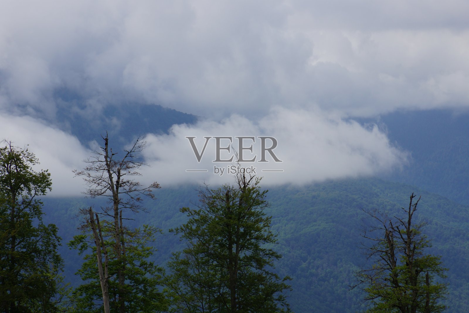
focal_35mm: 202
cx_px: 234
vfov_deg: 6.8
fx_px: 2638
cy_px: 156
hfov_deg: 10.2
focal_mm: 135
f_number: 11
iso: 100
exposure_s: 1/320
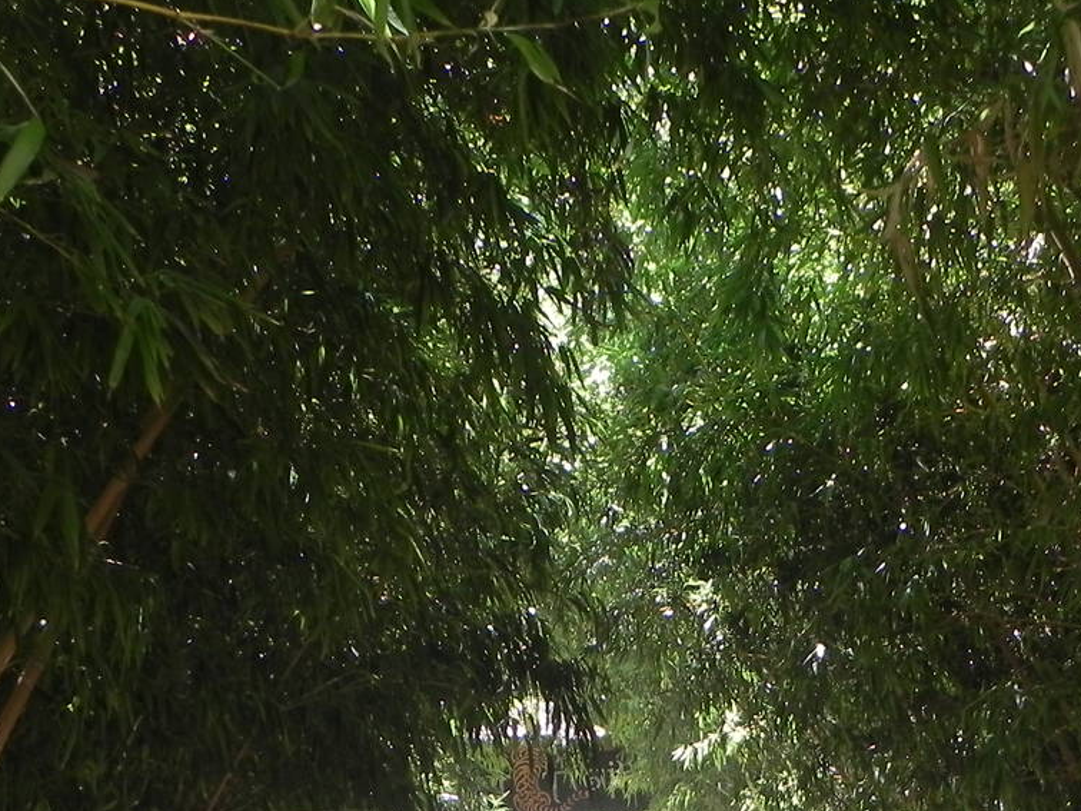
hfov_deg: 34.8
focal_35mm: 55
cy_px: 714
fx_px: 1718
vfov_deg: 25.8
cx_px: 655
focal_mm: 4.6
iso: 160
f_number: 3.2
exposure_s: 1/80.2
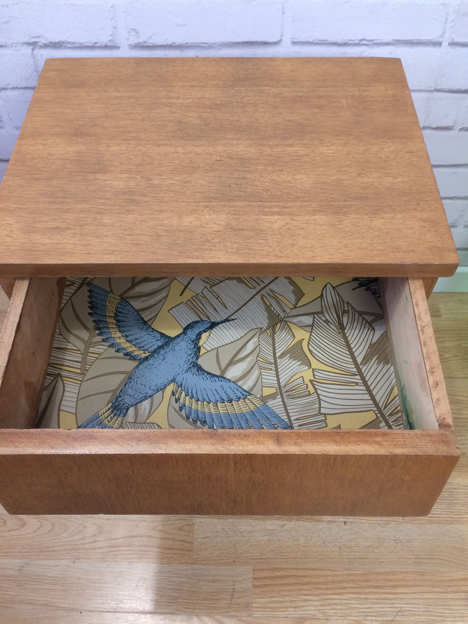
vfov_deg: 61.7
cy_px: 312
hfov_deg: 48.2
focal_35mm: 29
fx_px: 523
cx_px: 234
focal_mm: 4.15
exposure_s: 1/33
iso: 80
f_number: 2.2
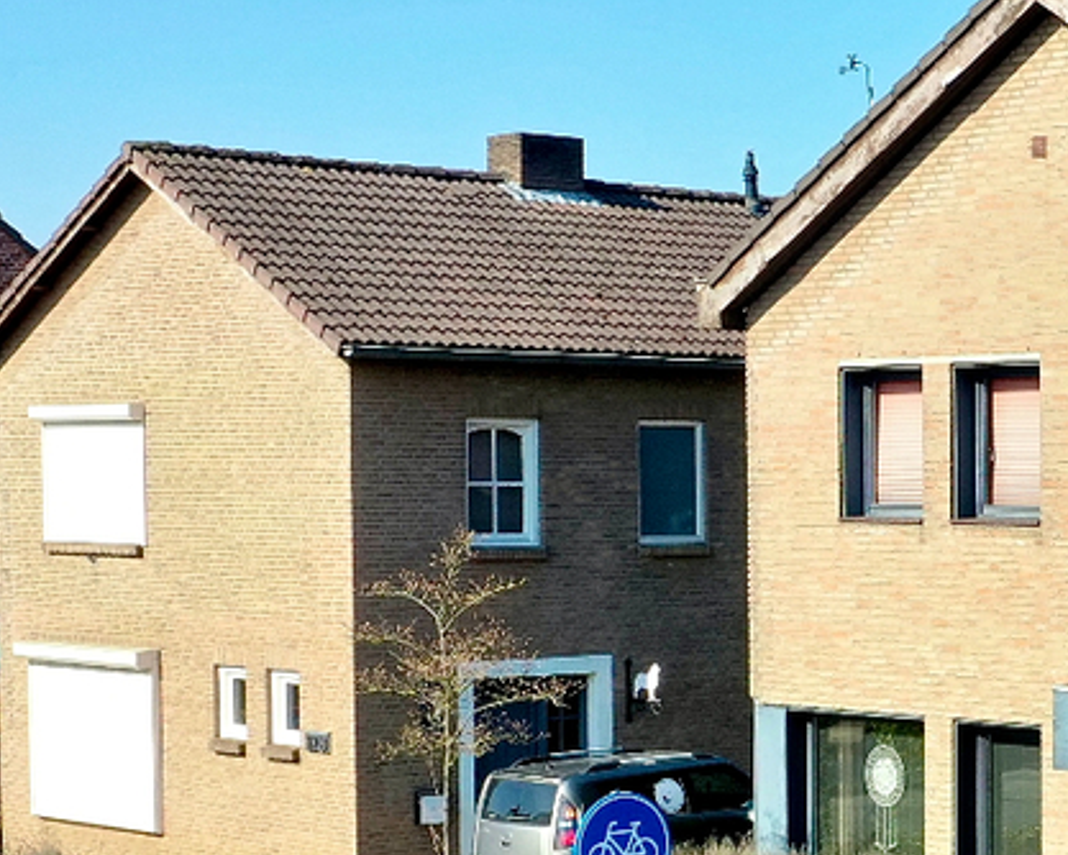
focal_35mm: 85
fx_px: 2688
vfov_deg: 18.1
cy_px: 474
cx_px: 1219
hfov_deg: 21.2
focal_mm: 10.26
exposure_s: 1/320
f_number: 5.6
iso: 100
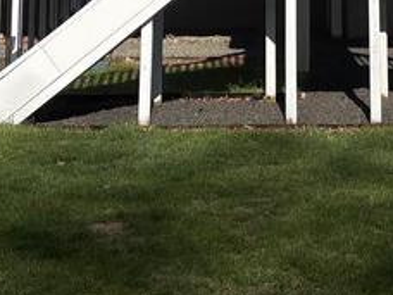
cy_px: -304
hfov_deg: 16.8
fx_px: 1328
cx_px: 276
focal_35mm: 117
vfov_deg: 11.4
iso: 50
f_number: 1.6
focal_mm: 5.96
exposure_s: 1/6329
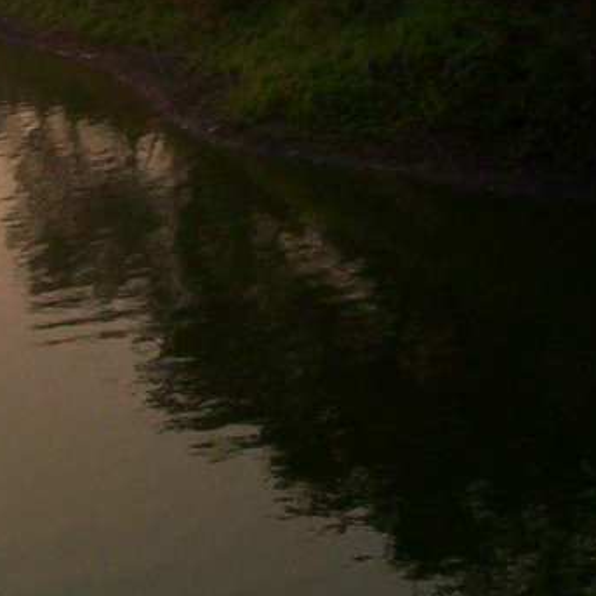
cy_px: -73
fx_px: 2260
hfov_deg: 14.4
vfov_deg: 14.6
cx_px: -160
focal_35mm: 116
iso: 100
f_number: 4.5
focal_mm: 4.99
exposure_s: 1/455
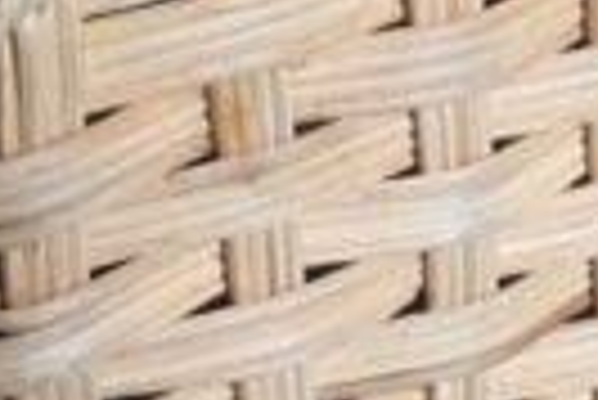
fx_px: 2411
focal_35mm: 145
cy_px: 342
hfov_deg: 13.8
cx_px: 665
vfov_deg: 9.5
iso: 64
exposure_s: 1/100
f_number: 2.2
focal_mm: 4.15
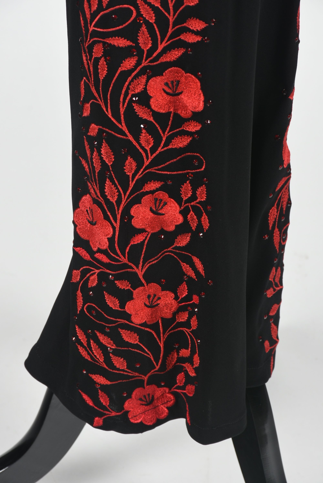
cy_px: 242
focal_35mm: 174
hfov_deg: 7.9
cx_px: 162
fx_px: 2337
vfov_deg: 11.8
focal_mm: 116
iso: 320
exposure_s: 1/60
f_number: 11
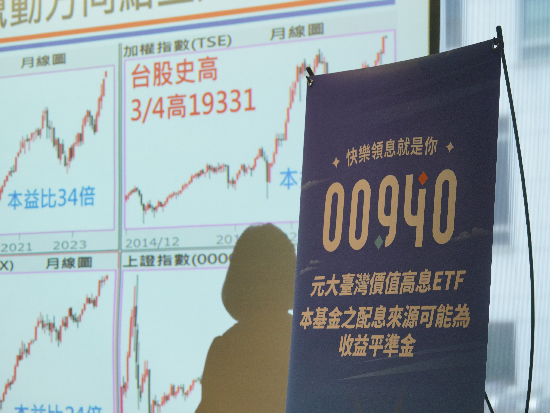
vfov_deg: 13.0
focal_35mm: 114
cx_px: 254
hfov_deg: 17.3
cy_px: 206
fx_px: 1811
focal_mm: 105
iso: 2000
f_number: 5
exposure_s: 1/160
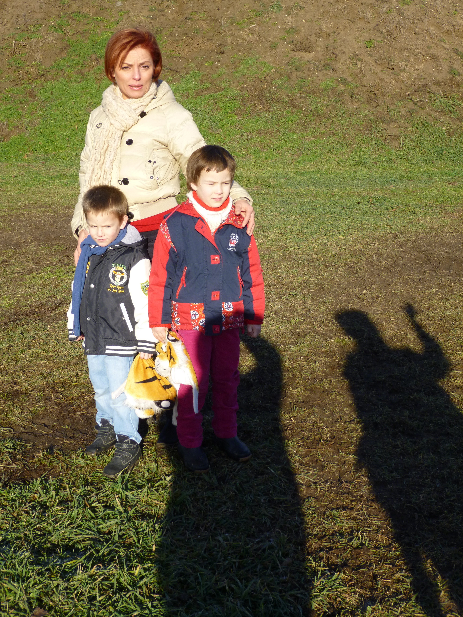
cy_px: 308
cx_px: 232
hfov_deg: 30.3
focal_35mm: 48
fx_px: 856
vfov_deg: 39.7
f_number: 4
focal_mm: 8.6
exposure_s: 1/500
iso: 100
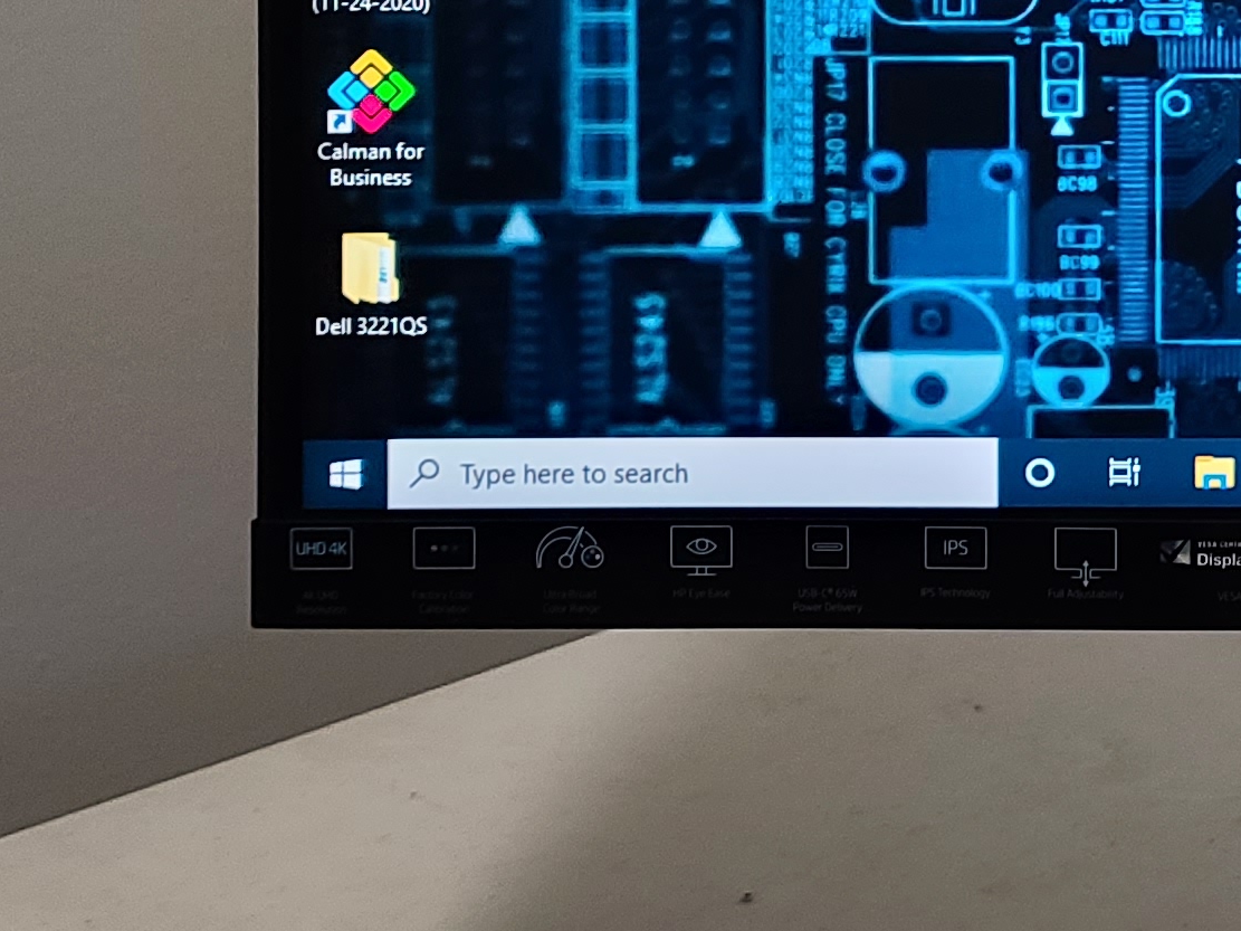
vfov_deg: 15.9
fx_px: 3226
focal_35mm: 90
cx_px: 2089
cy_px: -103
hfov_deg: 18.2
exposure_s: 1/39
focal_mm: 7
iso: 250
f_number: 1.8
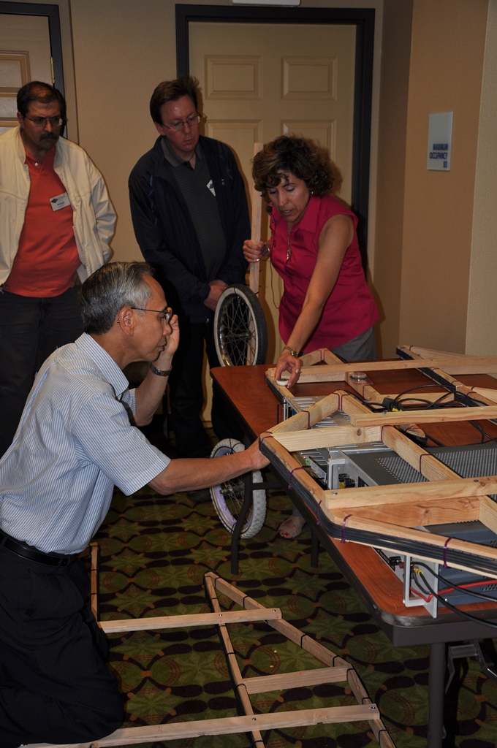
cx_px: 248
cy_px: 374
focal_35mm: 45
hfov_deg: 29.8
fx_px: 934
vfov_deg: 43.7
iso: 200
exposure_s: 1/60
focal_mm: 30
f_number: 4.2
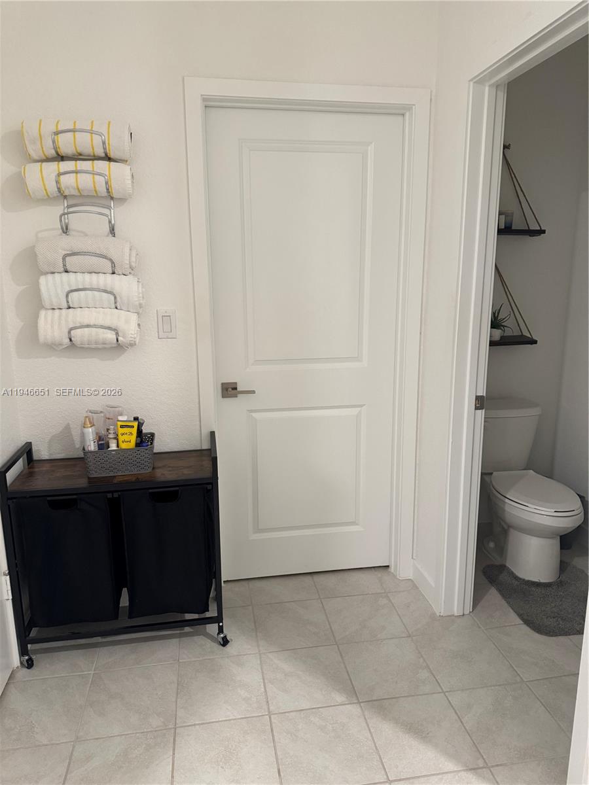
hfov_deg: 56.8
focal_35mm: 24
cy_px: 392
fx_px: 544
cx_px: 294
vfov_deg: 71.6
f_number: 1.78
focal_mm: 6.76
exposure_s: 1/60
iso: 320
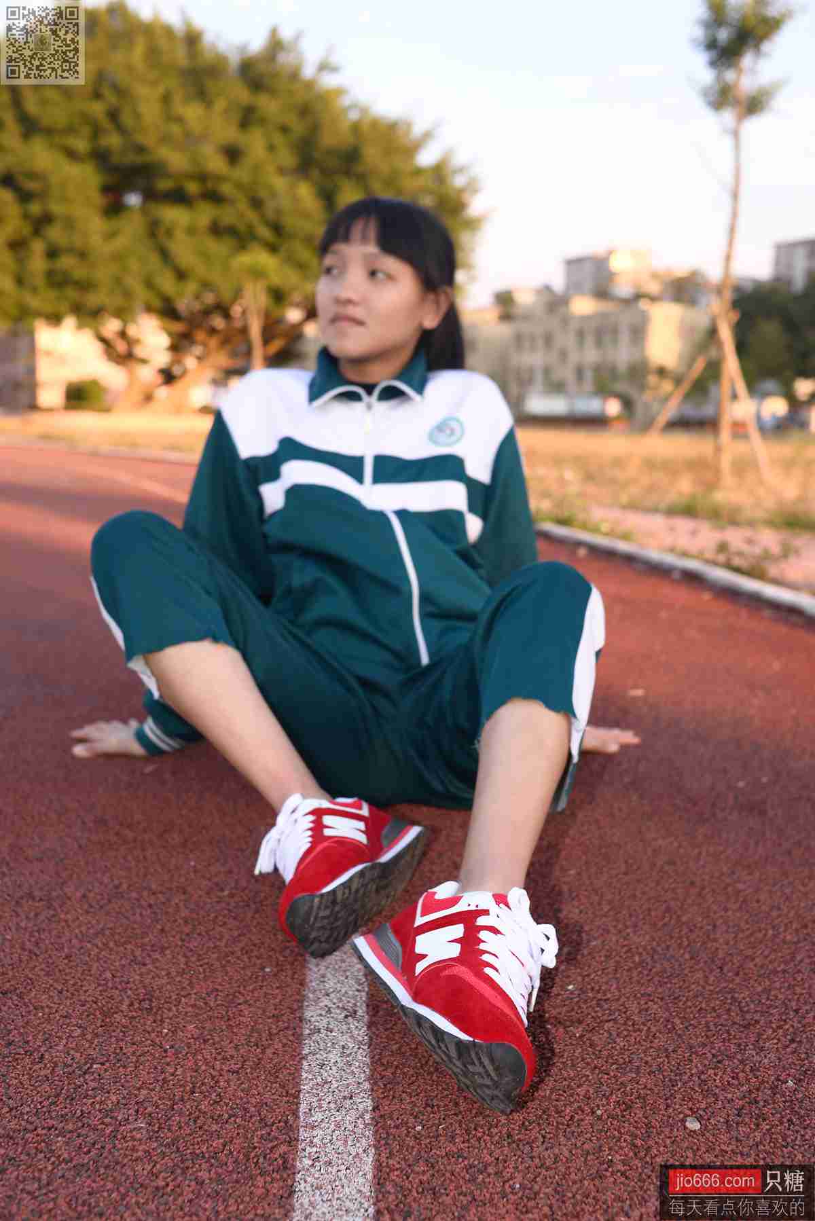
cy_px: 610
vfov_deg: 54.4
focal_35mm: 35
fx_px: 1188
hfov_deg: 37.9
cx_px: 408
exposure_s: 1/100
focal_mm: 35
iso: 100
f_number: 5.6
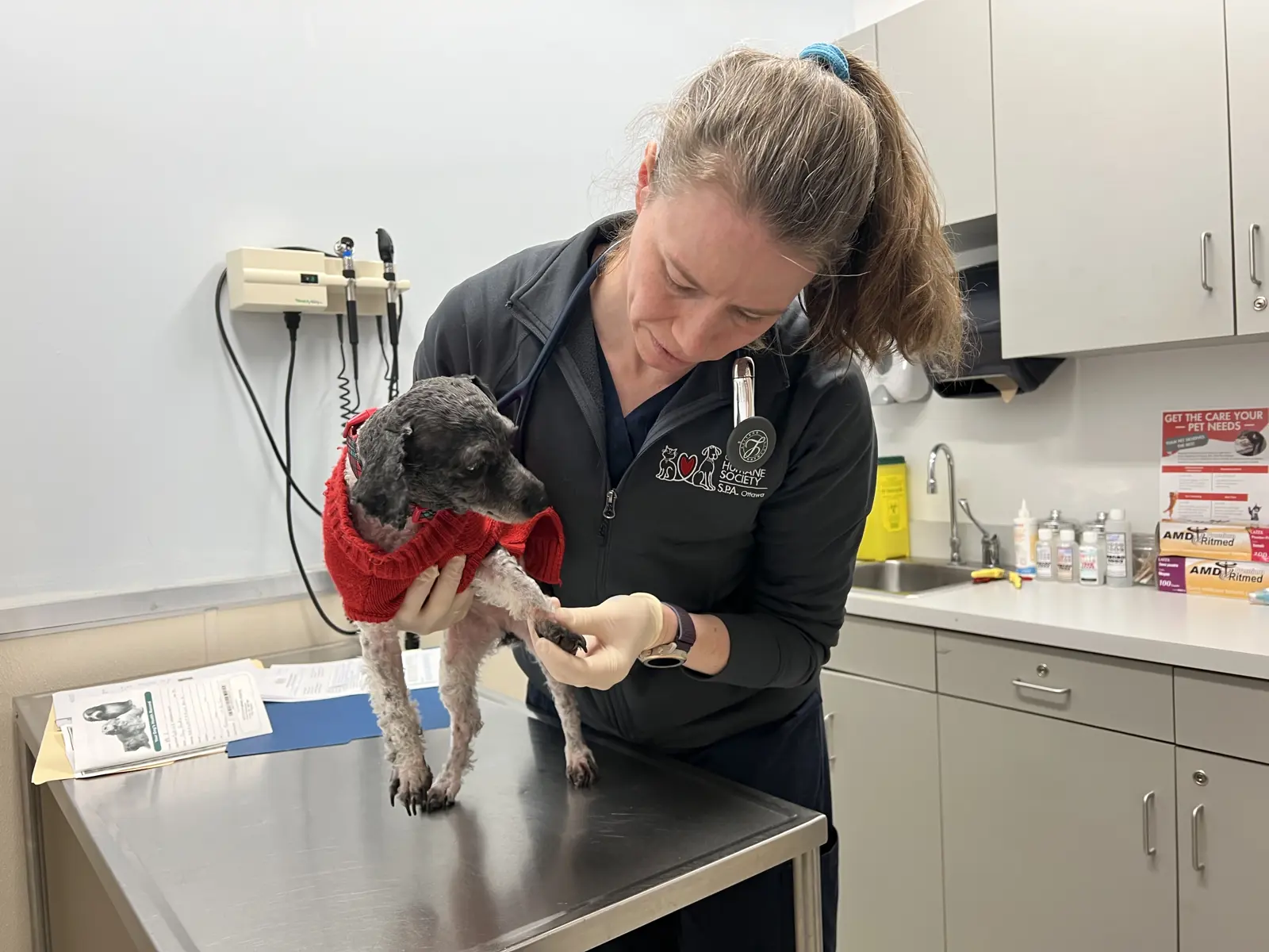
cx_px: 634
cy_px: 476
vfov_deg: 53.1
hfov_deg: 67.3
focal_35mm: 26
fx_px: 953
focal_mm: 5.7
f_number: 1.5
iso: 80
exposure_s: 1/60
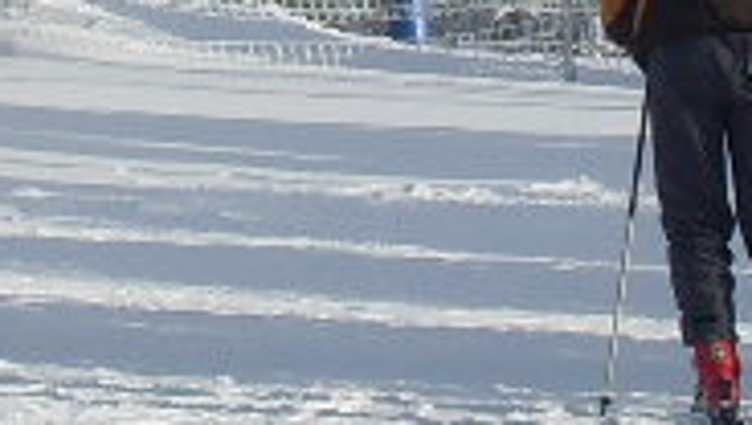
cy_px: -437
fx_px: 4592
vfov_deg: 5.2
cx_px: 143
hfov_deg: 9.3
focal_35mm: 230
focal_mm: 6.3
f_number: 8.4
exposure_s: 1/350
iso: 80
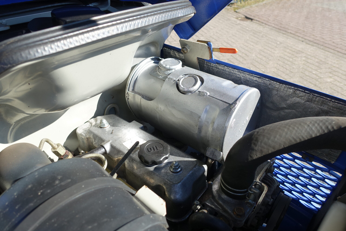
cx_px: 173
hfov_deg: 73.7
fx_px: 231
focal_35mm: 24
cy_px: 116
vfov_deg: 53.1
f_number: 4
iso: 125
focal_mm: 8.8
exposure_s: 1/400
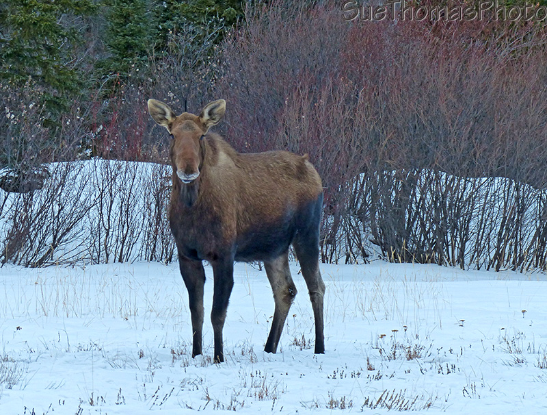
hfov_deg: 7.9
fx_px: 3981
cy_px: 208
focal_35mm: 251
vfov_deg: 6.0
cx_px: 274
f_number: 3.2
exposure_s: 1/125
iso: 160
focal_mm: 41.1
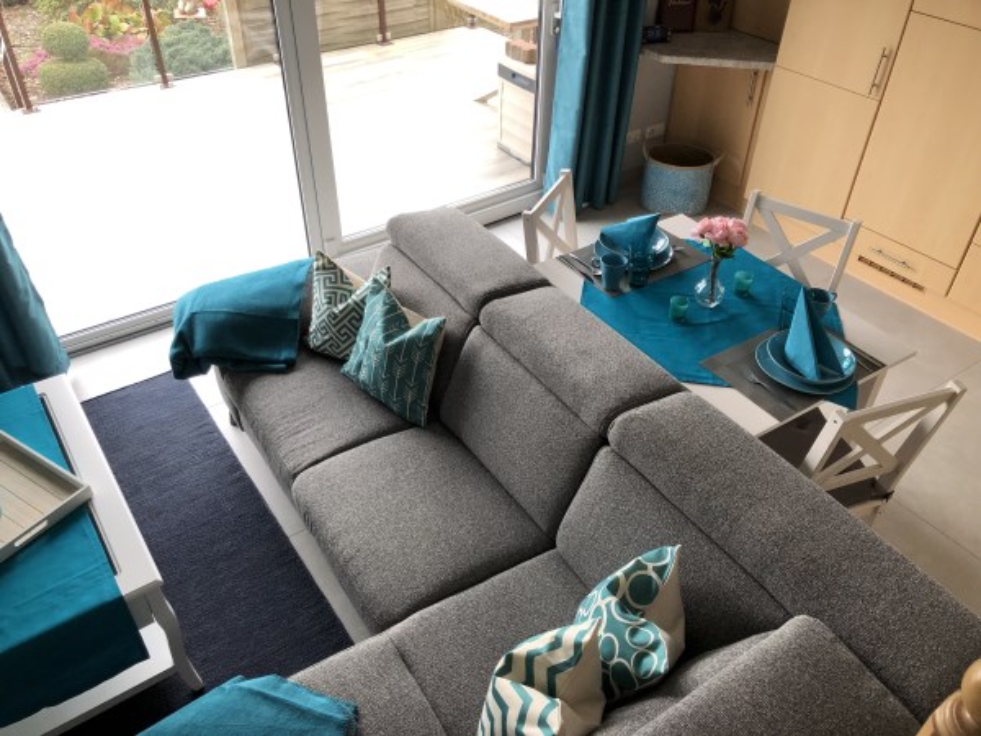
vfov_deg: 49.7
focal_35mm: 28
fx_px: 794
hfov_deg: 63.4
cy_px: 368
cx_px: 490
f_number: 1.8
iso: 25
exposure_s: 1/40
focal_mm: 4
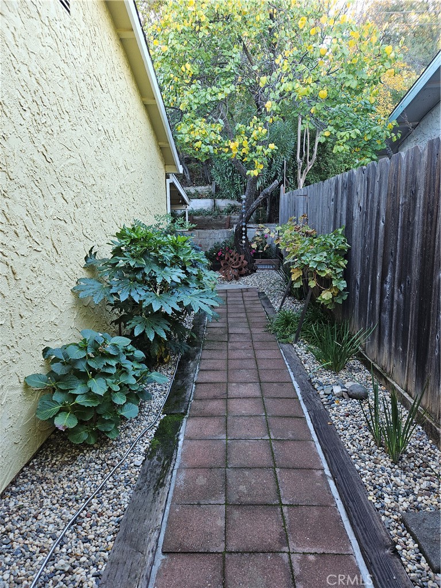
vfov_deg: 73.9
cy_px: 294
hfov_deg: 58.9
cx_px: 220
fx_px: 391
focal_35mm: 23
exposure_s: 1/60
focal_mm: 5.4
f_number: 1.8
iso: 50
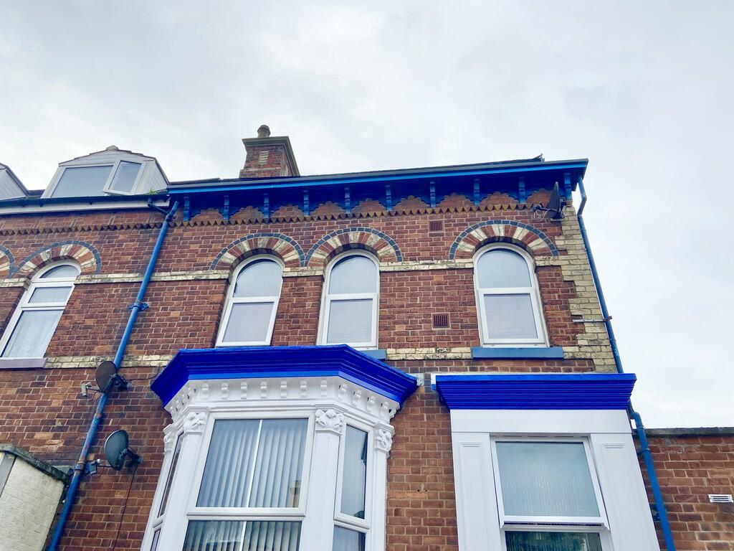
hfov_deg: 67.3
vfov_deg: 53.1
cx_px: 367
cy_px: 276
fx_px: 551
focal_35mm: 26
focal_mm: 4.25
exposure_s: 1/3984
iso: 32
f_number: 1.8
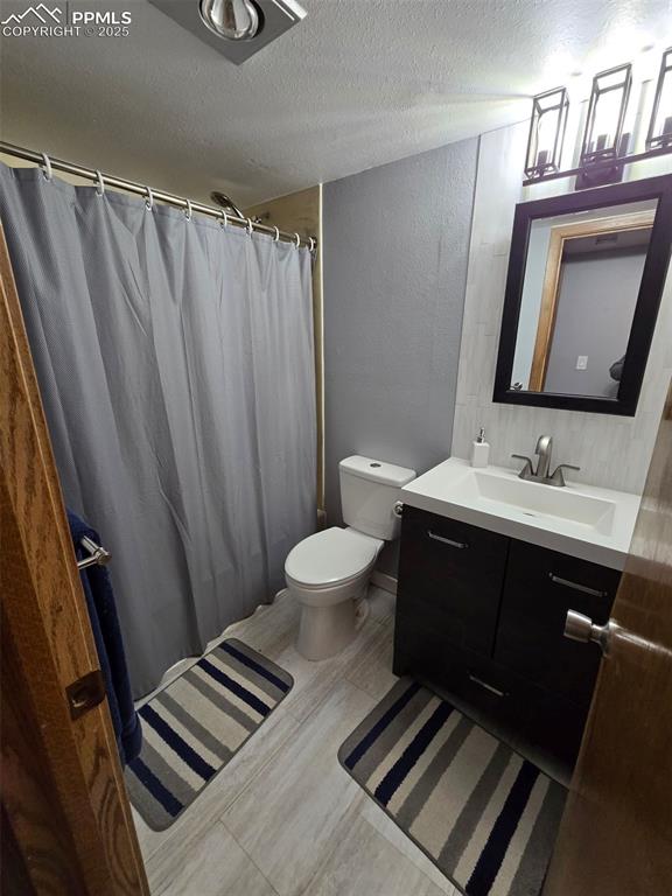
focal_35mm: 13
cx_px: 336
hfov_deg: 89.9
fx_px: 336
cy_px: 448
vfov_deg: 106.2
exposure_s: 1/60
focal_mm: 2.2
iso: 200
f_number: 2.2
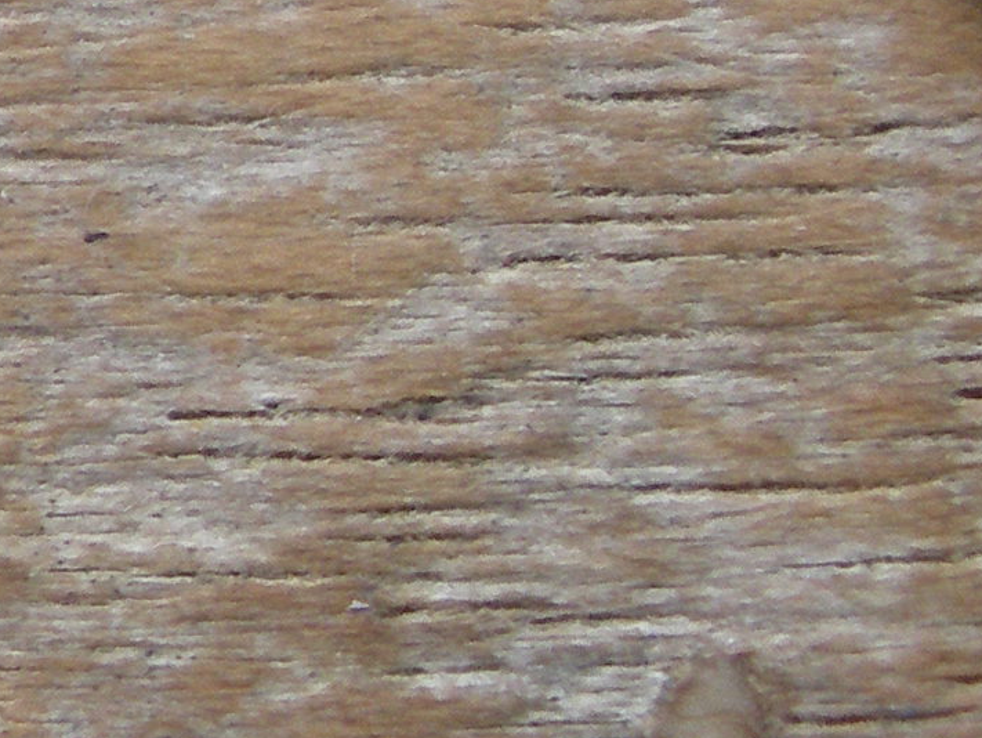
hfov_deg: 11.6
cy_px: -257
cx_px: -725
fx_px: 4513
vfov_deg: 9.2
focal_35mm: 159
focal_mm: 7.8
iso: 200
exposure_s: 1/40
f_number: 2.8
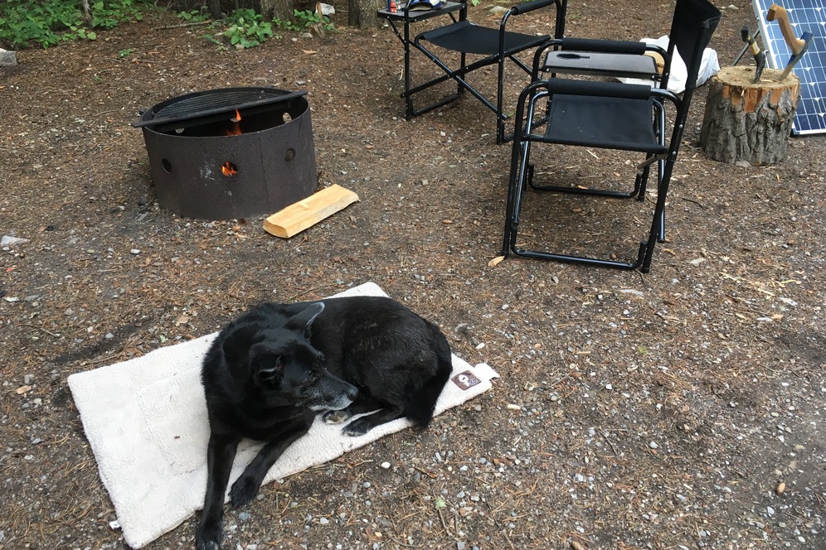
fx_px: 711
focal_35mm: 31
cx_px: 409
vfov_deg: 42.3
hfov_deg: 60.3
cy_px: 252
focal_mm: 4.15
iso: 50
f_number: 2.2
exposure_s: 1/30
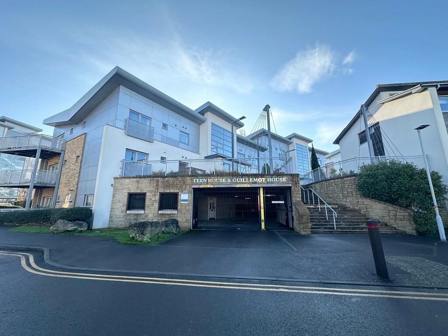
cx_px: 224
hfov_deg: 102.1
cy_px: 168
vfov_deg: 85.7
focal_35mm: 14
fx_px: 181
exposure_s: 1/578
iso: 40
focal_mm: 2.22
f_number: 2.2
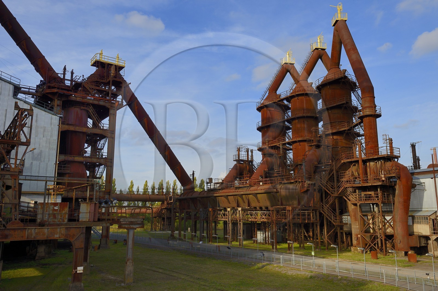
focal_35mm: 29
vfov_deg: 44.9
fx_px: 353
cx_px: 219
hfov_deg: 63.7
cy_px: 146
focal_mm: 29
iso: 200
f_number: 11
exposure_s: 1/200
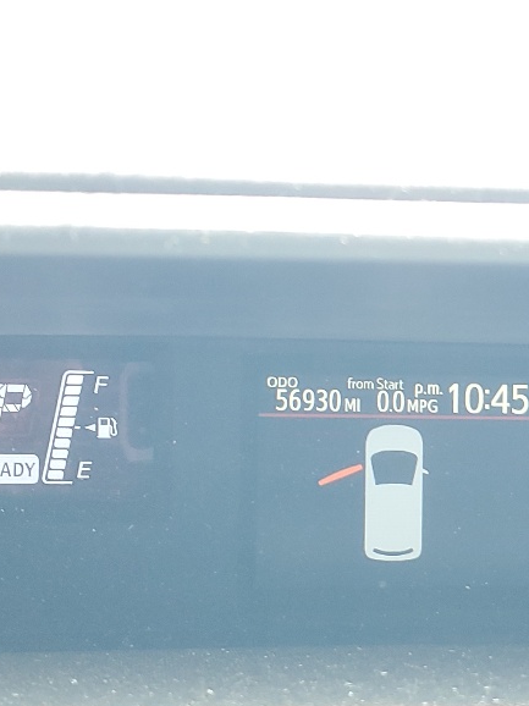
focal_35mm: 72
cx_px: 412
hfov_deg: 20.2
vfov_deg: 27.0
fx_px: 1468
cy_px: 373
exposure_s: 1/60.2
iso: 73
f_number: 1.5
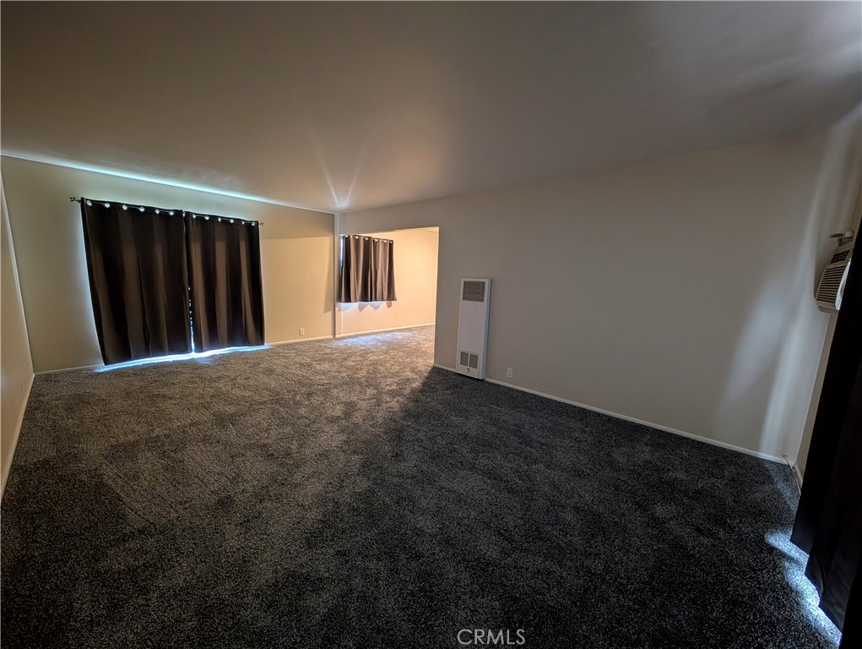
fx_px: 299
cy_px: 324
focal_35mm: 12
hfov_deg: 110.5
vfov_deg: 94.6
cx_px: 431
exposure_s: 1/24
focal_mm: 2.02
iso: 295
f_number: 1.7
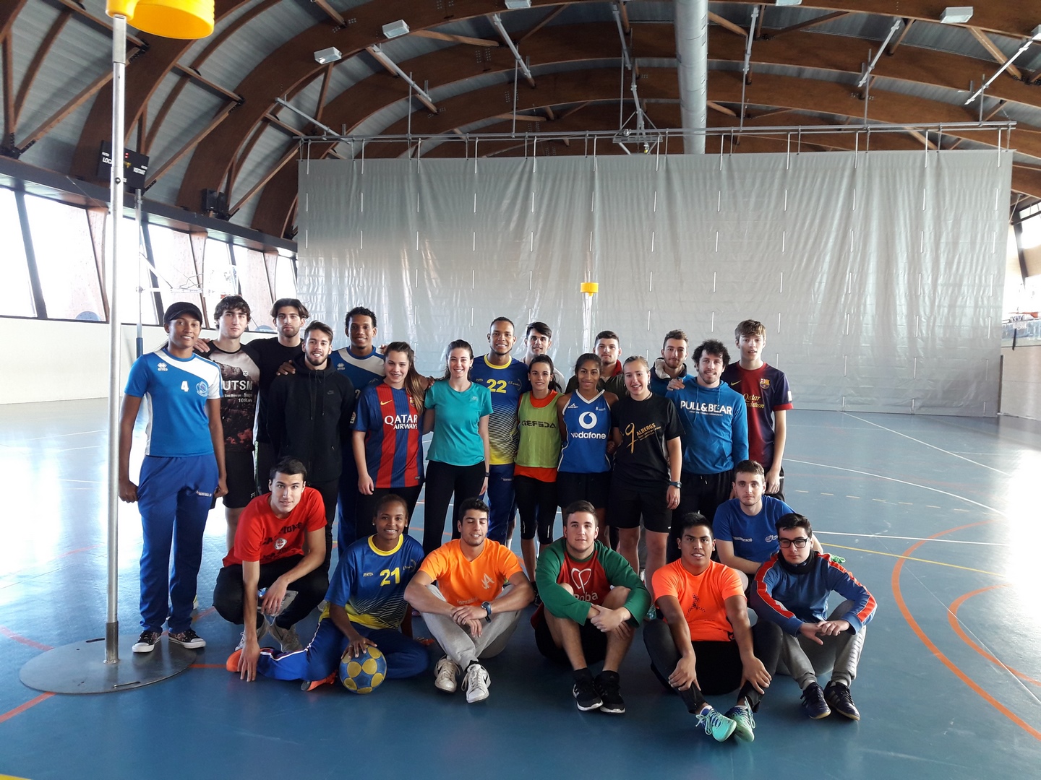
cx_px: 520
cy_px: 390
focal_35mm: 28
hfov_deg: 63.4
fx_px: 842
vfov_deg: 49.7
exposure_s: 1/33
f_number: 1.9
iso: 100
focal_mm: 3.7
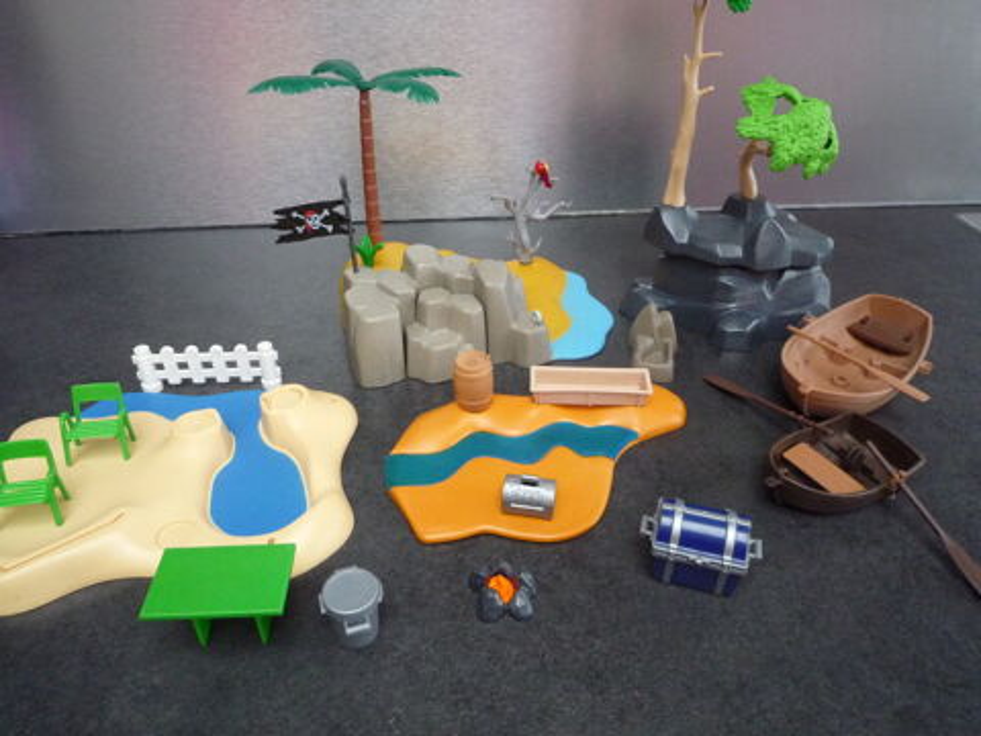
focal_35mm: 25
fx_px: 708
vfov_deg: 54.9
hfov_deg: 69.4
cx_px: 490
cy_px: 368
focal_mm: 4.4
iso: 400
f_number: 2.8
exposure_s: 1/30
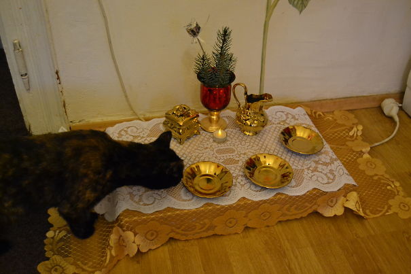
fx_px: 394
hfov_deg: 55.1
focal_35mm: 34
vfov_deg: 38.3
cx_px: 206
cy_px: 137
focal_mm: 23
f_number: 3.8
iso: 3200
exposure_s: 1/40
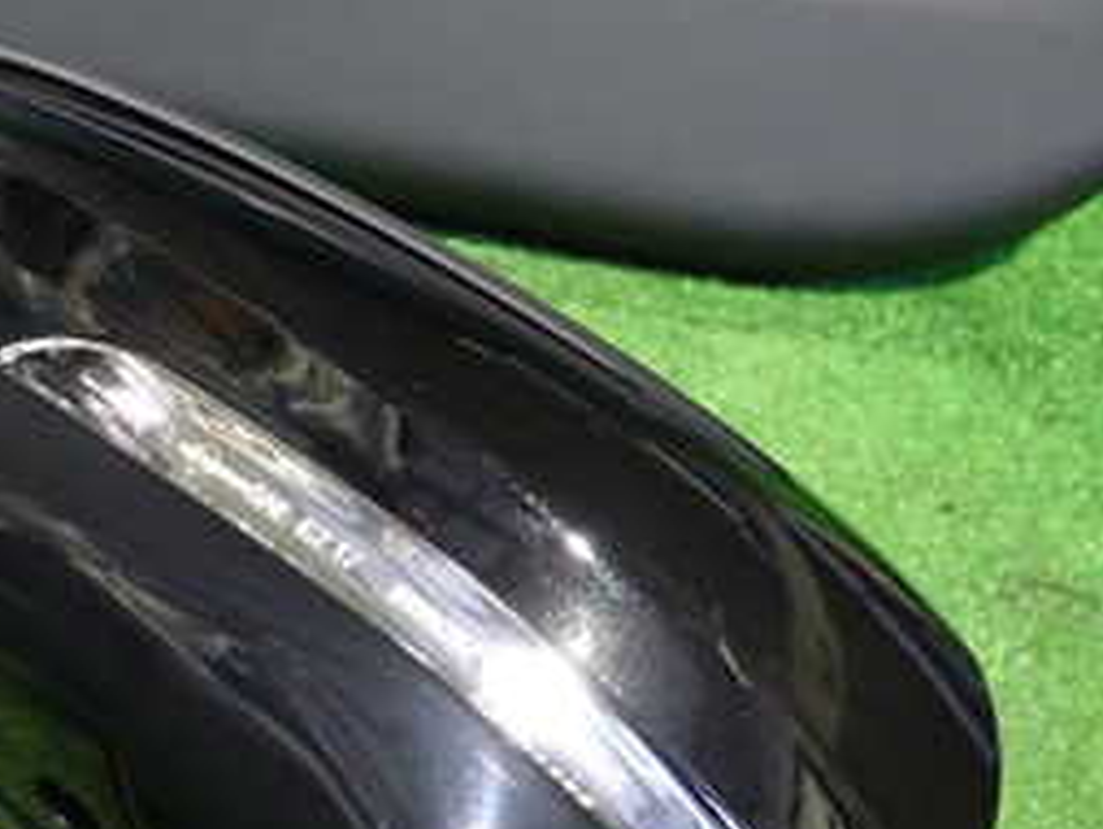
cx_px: -22
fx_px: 1882
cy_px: 616
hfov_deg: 30.2
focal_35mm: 59
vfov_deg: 24.6
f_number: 2
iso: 800
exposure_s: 1/25
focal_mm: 4.5
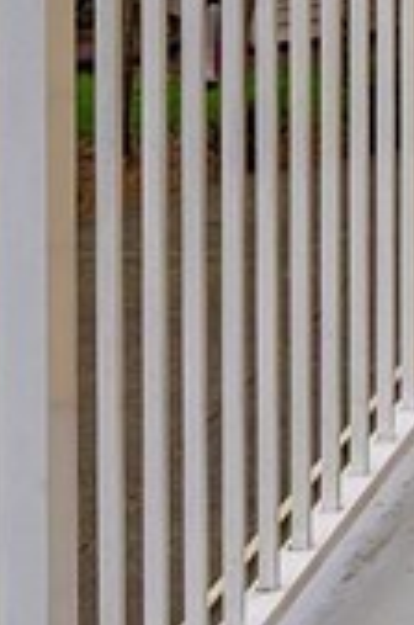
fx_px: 3135
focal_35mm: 181
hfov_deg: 6.8
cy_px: -529
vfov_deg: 10.6
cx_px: 1281
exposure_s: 1/80
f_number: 7.1
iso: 80
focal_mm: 18
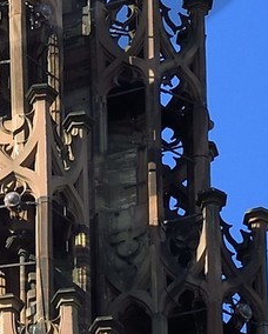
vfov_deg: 1.2
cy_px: -429
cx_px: -116
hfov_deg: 1.0
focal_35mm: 1586
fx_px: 15691
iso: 200
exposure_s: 1/250
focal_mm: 200
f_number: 10
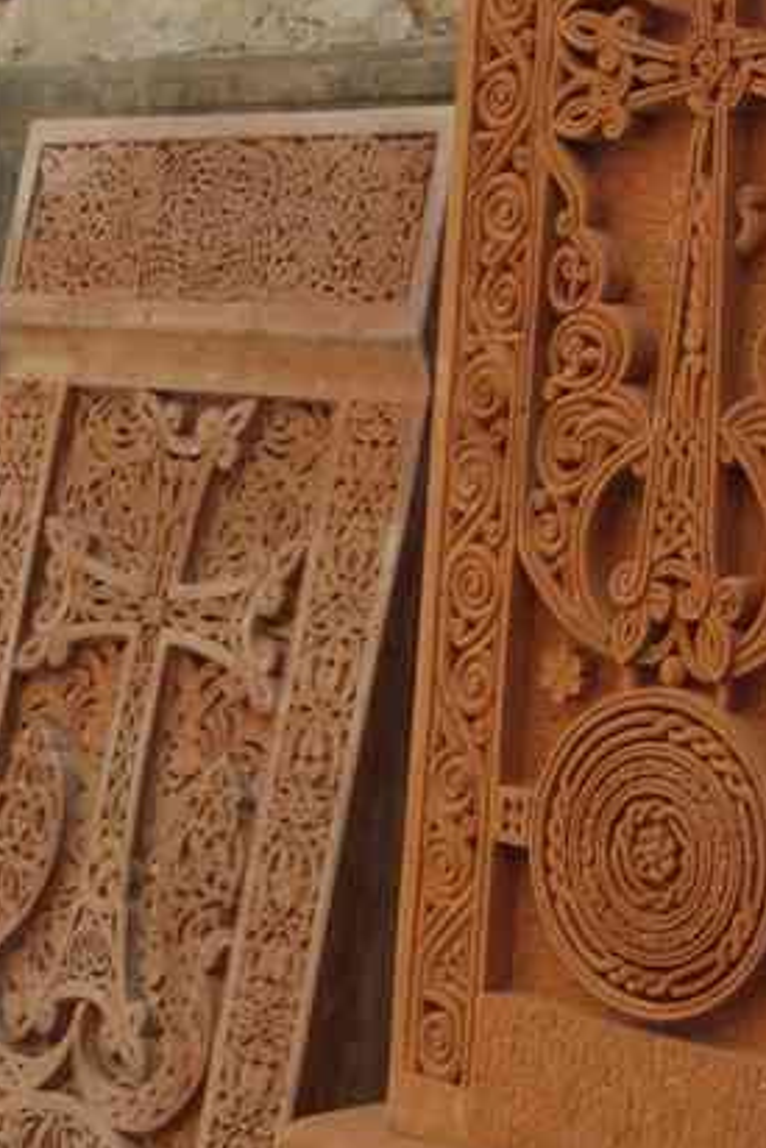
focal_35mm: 98
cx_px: 192
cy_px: 606
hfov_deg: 13.9
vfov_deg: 20.8
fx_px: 3120
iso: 200
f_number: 6.3
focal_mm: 26.9
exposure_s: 1/50
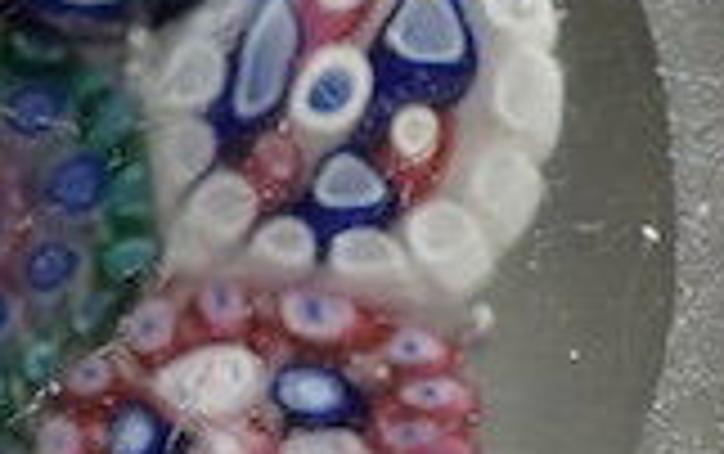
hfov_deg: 8.1
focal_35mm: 256
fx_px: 5057
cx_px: 4
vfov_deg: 5.1
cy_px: 202
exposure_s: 1/125
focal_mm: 30
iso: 1250
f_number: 7.1
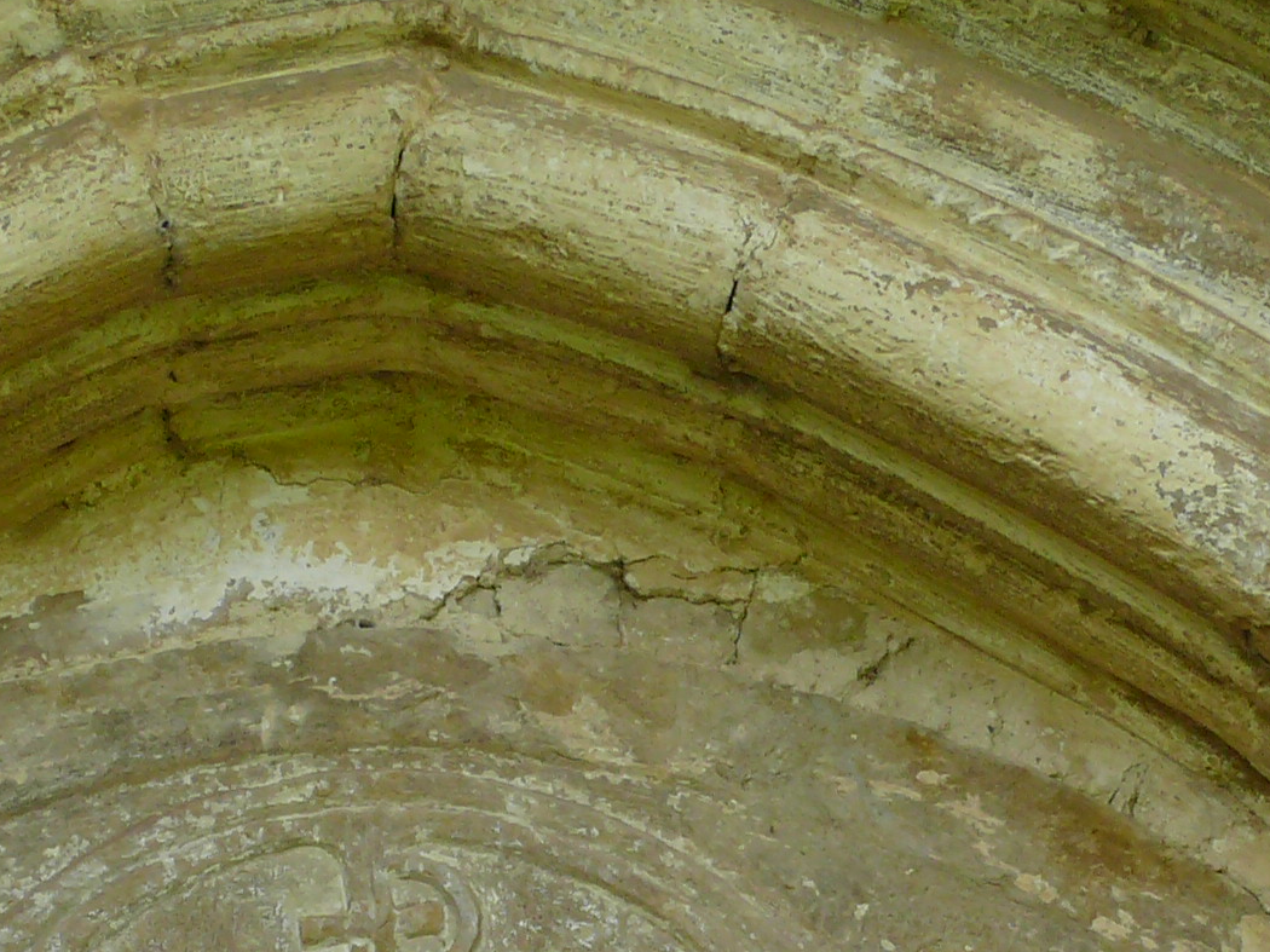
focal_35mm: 139
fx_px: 5098
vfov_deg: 10.5
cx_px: 589
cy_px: 1175
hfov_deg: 14.2
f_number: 5
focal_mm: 8.4
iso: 100
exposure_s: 1/80
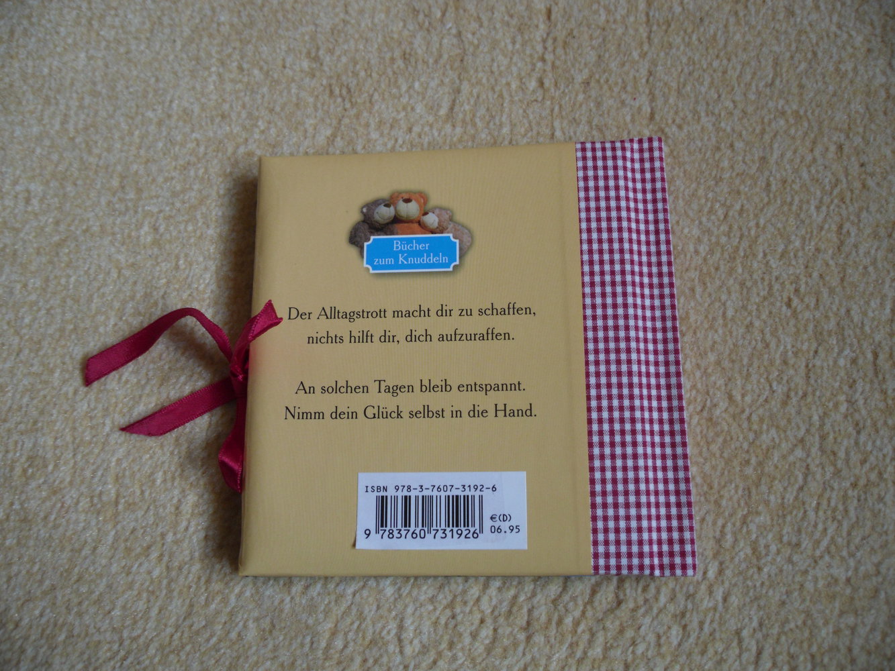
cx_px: 448
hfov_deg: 42.1
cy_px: 336
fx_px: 1164
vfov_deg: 32.2
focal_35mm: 45
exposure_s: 1/45
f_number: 3.5
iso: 200
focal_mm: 6.3
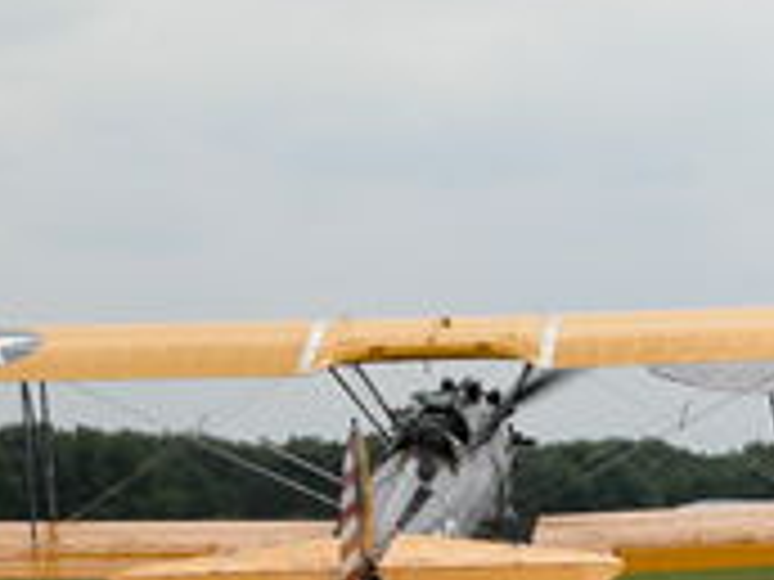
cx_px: 670
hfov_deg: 7.9
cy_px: 360
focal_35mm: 249
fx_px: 5568
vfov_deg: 6.0
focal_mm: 27.3
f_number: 5.8
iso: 100
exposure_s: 1/513
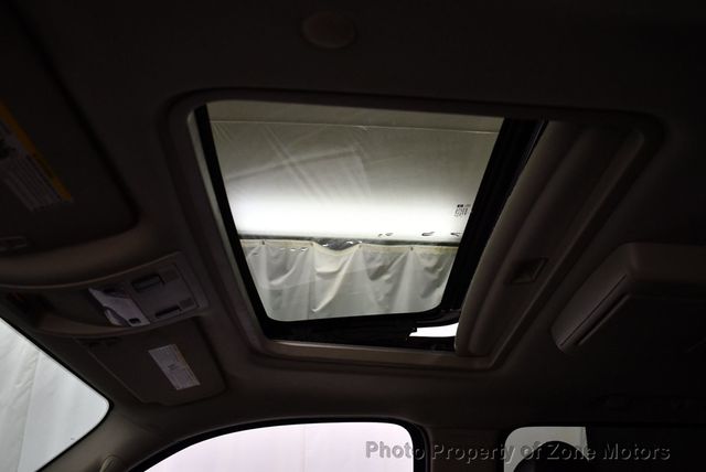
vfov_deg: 36.9
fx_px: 707
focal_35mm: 36
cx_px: 353
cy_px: 236
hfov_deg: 53.1
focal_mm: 18
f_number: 3.5
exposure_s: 1/250
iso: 800
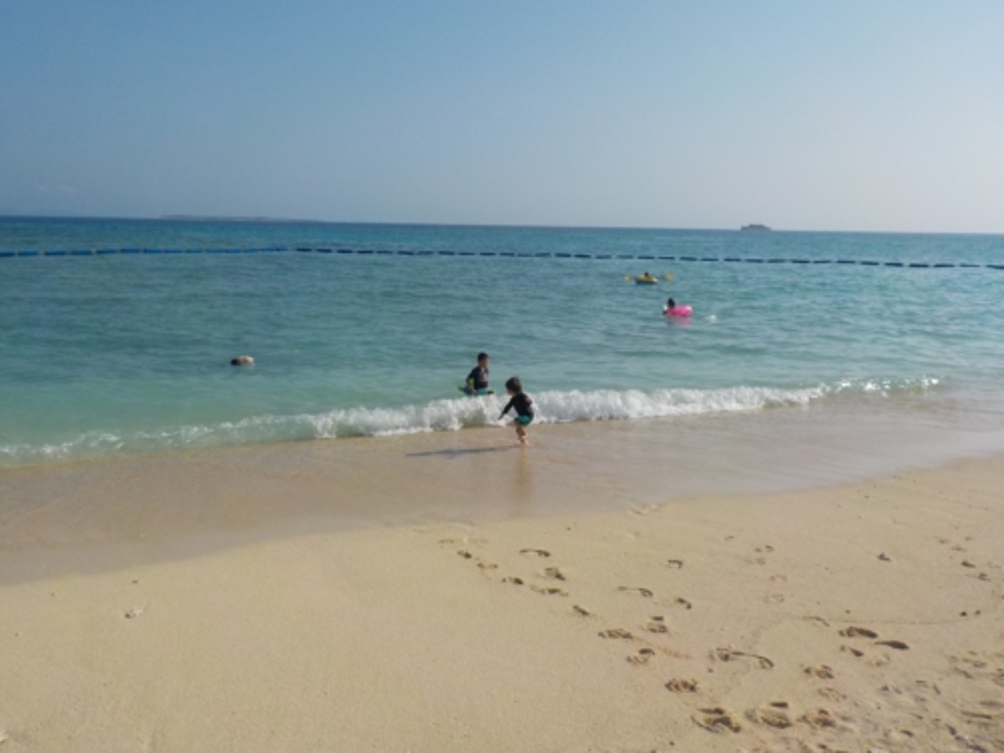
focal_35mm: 30
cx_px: 502
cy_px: 376
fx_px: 870
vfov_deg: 46.8
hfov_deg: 60.0
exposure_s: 1/640
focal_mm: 4.1
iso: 125
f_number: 6.6
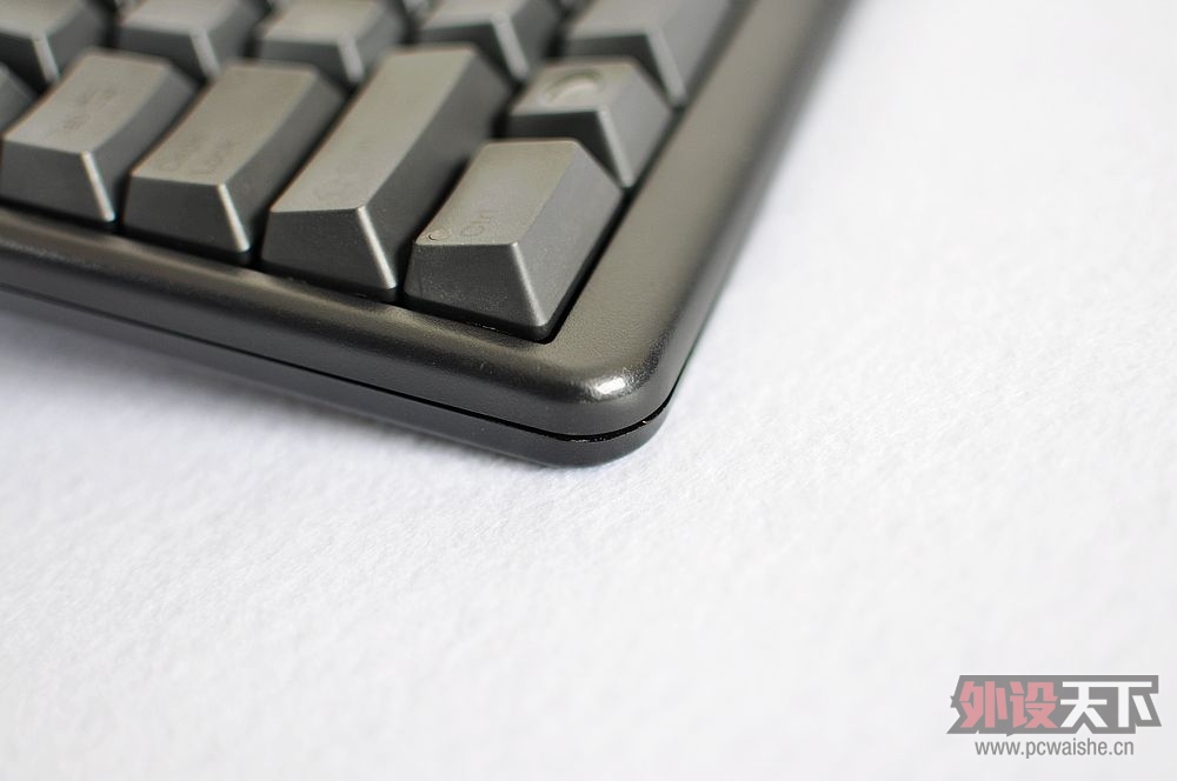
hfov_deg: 37.9
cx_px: 588
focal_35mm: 52
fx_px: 1714
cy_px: 390
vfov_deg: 25.7
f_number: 1.8
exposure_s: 1/40
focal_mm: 35
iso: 200
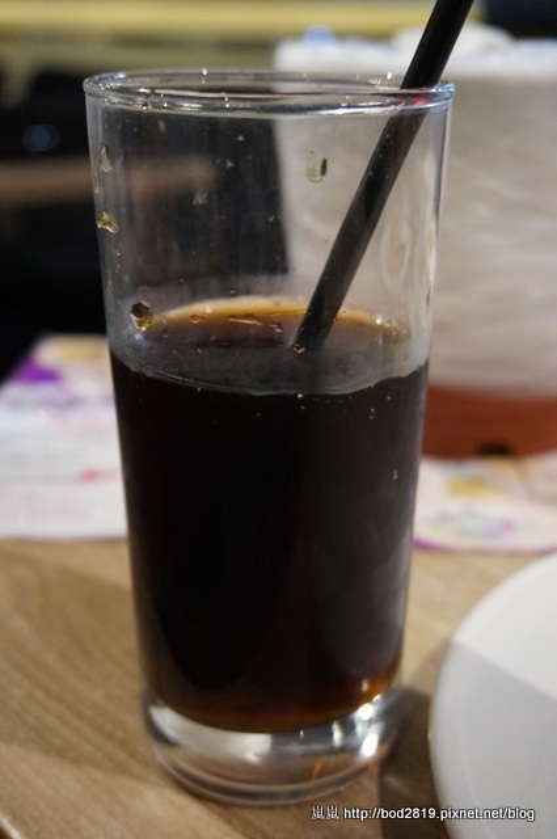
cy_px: 420
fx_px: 942
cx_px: 278
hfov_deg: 32.9
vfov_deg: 48.0
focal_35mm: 40
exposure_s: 1/30
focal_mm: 27
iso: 3200
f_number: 4.5
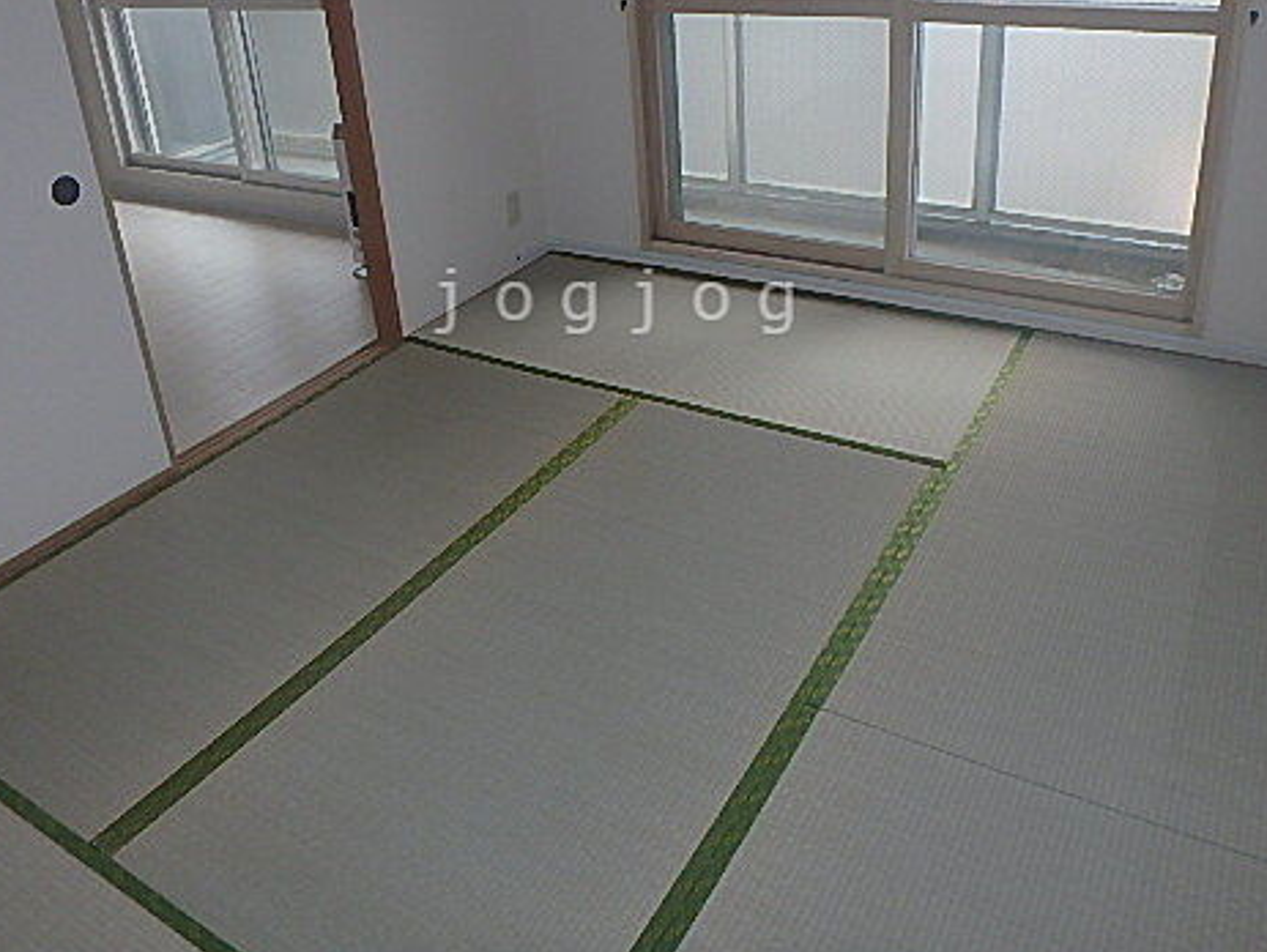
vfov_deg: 47.3
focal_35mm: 29
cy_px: 301
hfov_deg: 61.6
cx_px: 621
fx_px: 1062
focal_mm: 3.7
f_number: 3.5
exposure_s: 1/30
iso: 200
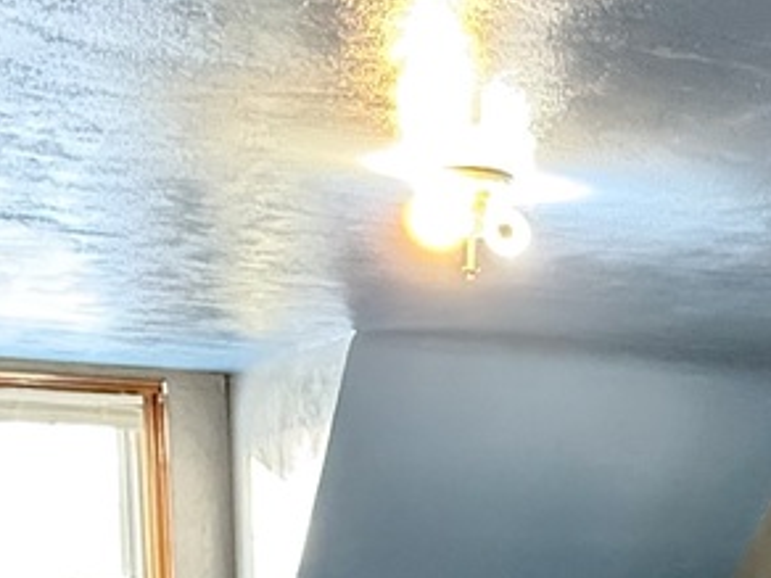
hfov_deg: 25.5
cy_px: 699
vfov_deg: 20.0
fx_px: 1537
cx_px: 903
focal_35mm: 69
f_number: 2.2
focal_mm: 2.22
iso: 400
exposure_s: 1/17
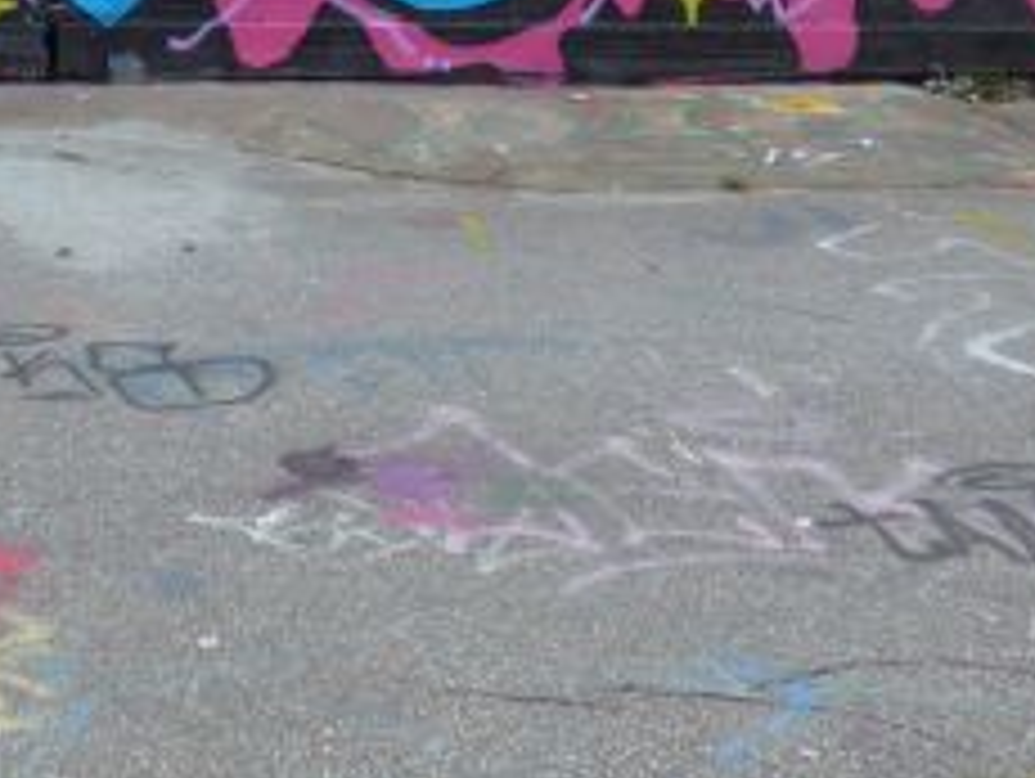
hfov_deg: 29.2
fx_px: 1886
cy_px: -25
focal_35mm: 63
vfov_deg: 22.3
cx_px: 63
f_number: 2
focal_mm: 6
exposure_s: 1/80
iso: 80
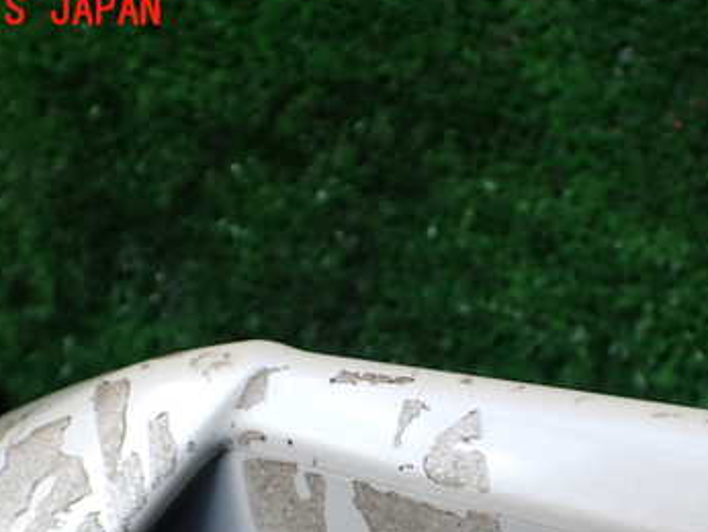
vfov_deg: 27.4
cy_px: 446
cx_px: 403
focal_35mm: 52
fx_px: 1064
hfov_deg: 36.7
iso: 125
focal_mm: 5.4
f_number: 2.3
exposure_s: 1/125
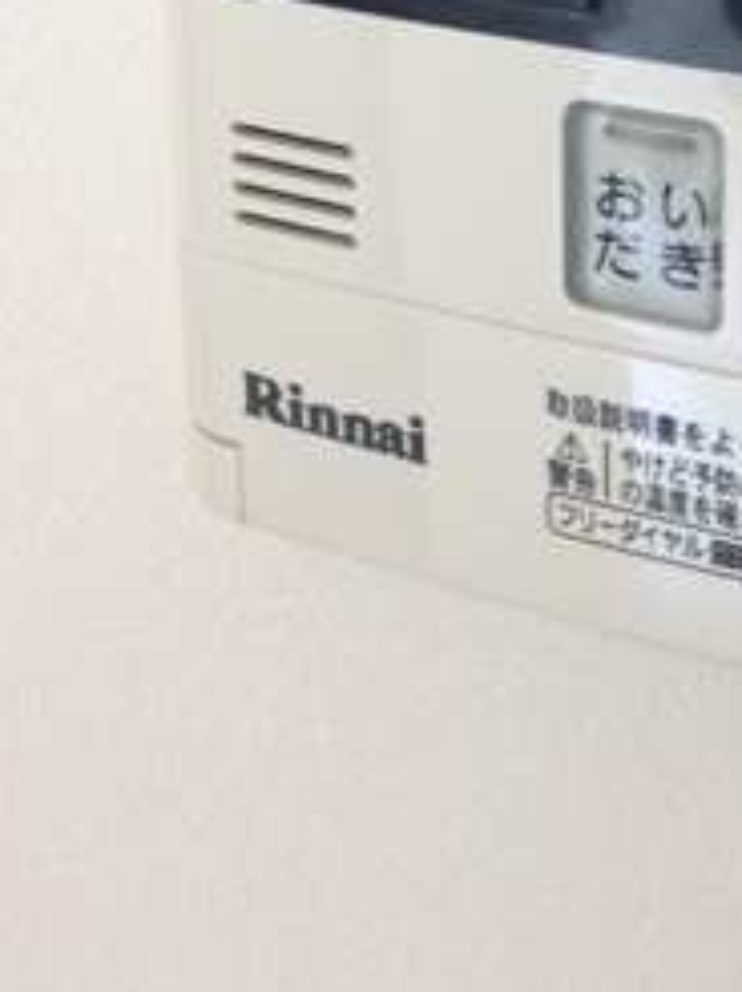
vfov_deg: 21.9
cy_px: -24
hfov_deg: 16.8
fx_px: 2462
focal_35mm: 86
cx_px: 730
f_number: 2.4
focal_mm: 4.12
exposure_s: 1/20
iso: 125
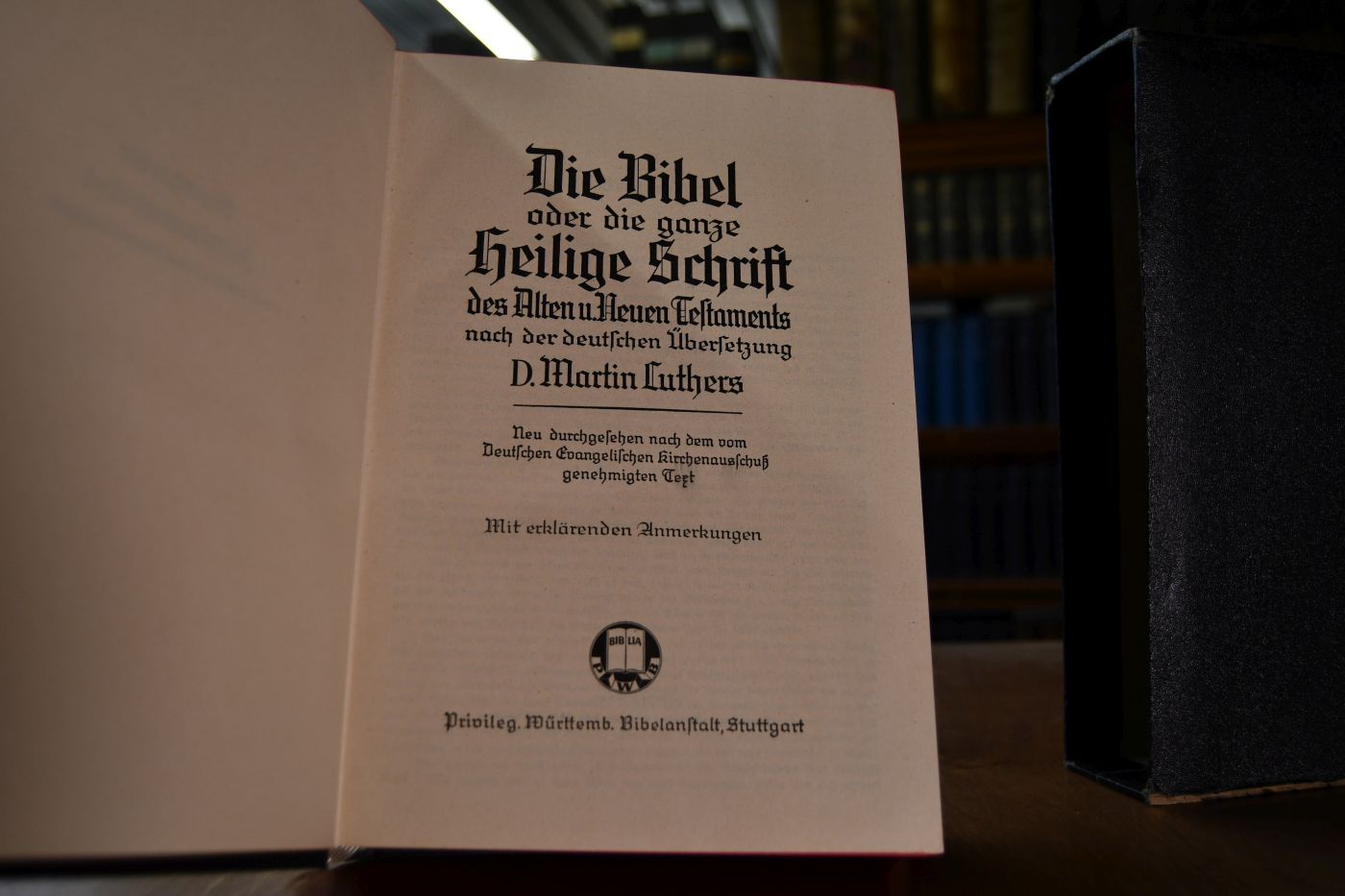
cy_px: 448
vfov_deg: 40.0
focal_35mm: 33
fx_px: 1233
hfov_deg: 57.2
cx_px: 672
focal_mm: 22
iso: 450
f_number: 3.5
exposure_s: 1/250
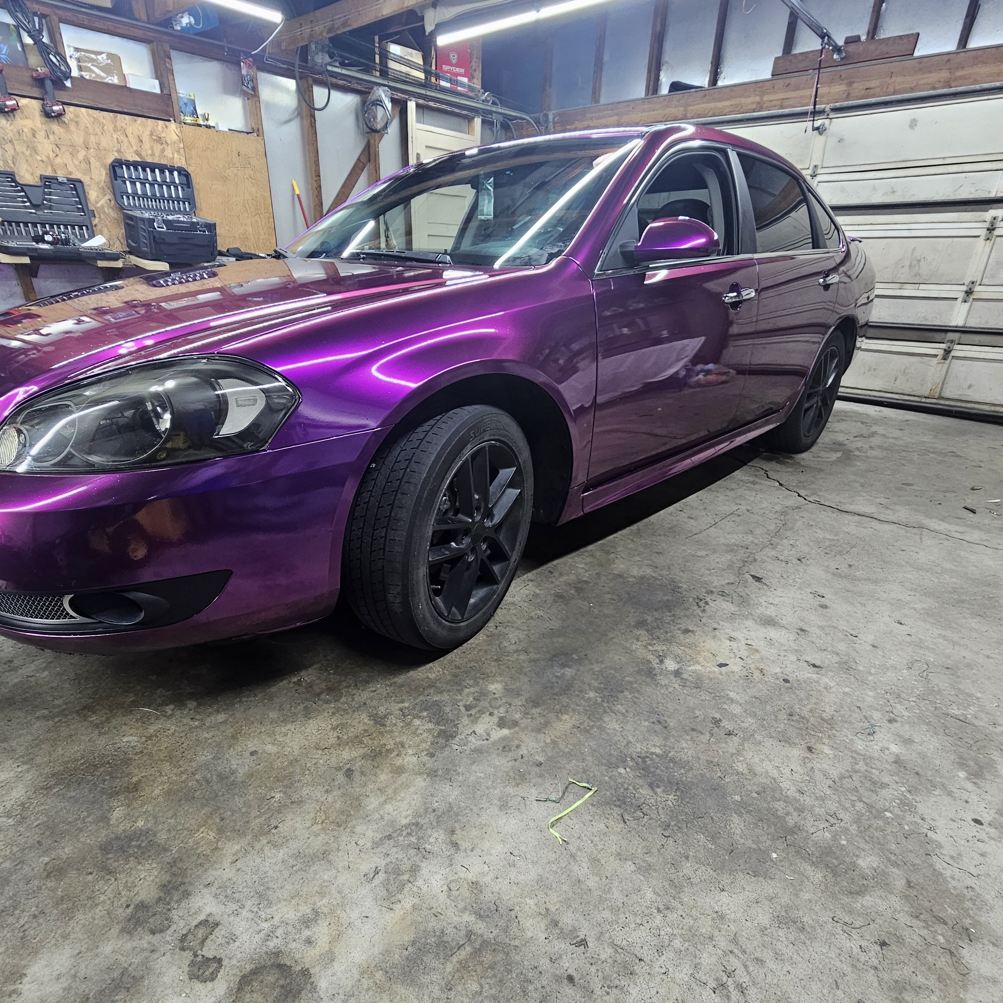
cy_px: 549
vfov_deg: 83.7
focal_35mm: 17
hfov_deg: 83.9
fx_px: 557
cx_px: 478
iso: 125
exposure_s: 1/60
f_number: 2.2
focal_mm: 2.2
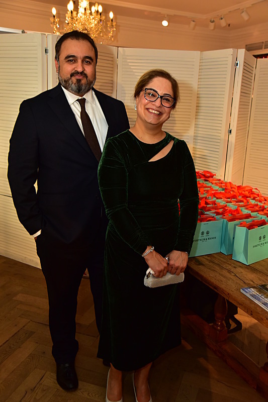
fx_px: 391
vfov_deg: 54.4
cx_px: 134
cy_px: 201
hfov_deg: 37.8
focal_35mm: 35
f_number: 5
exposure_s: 1/50
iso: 1600
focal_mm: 35
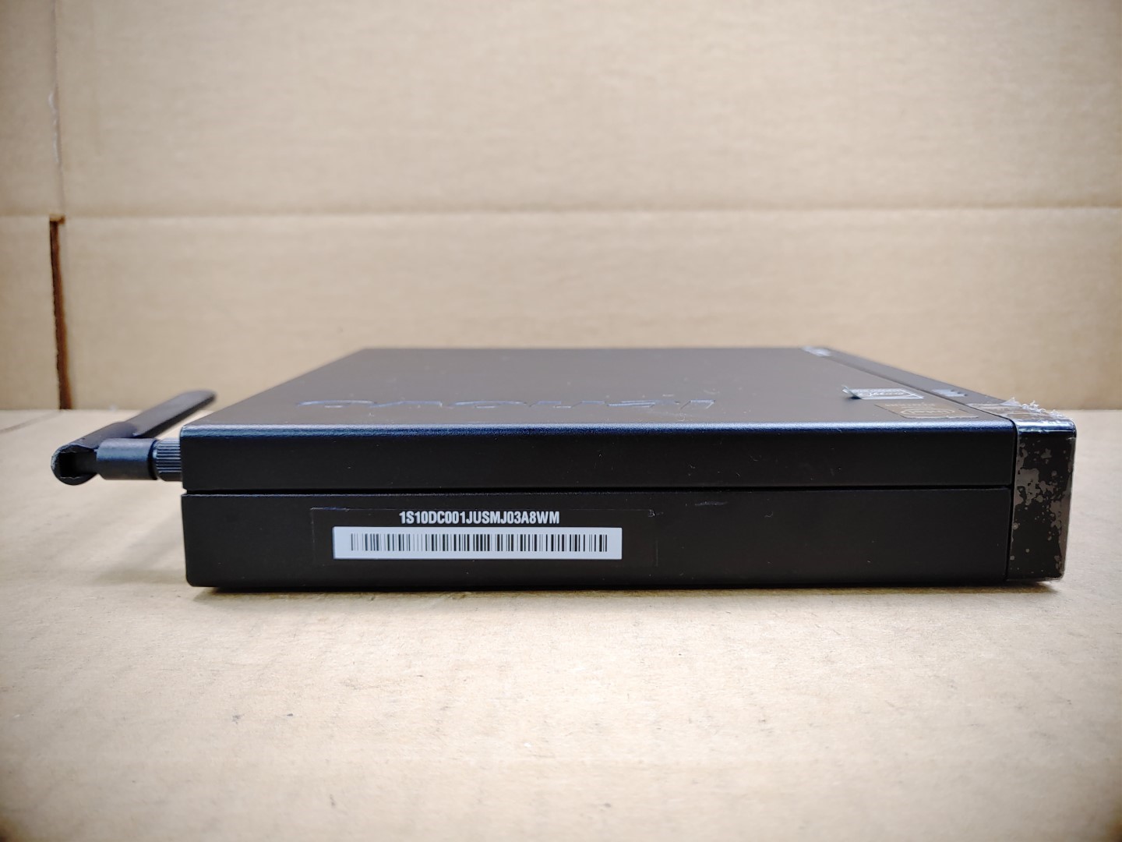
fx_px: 843
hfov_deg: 67.3
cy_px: 421
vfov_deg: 53.1
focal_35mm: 26
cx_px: 561
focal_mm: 4.36
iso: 50
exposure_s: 1/60
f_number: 1.8
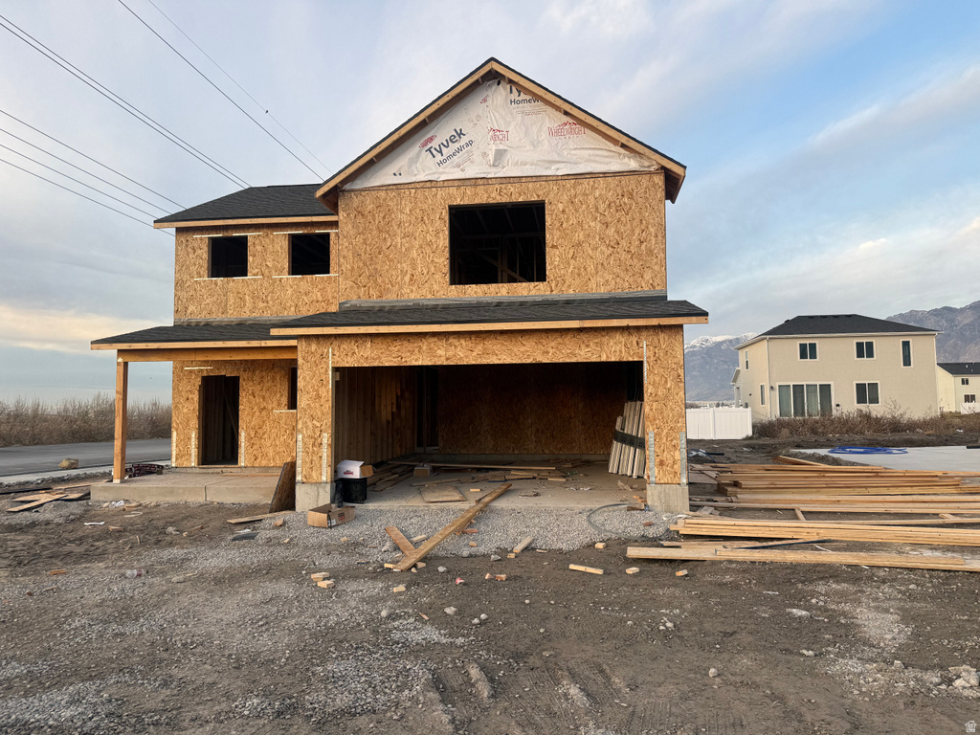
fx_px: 679
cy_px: 368
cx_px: 490
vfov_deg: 56.8
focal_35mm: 24
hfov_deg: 71.6
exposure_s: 1/319
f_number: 1.78
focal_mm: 6.76
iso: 80
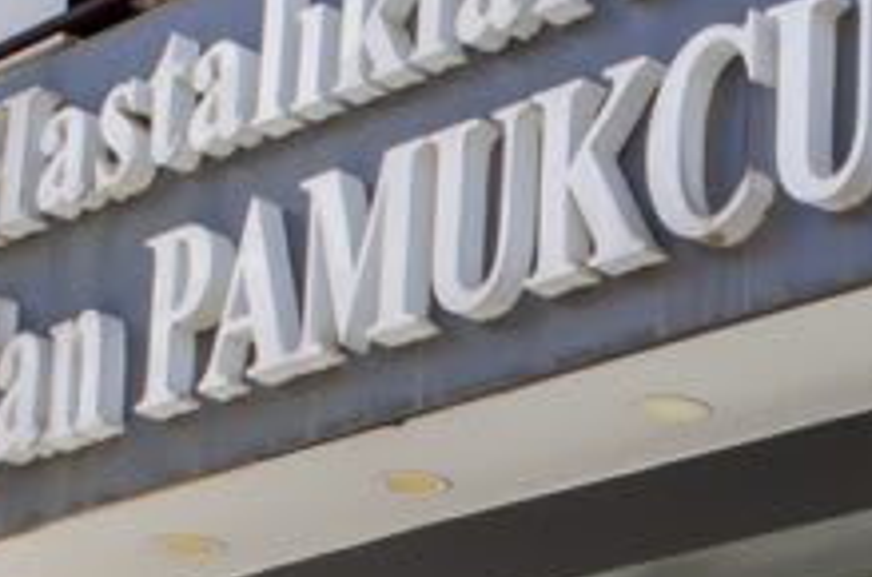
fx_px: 3045
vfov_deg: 10.4
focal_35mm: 126
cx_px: 1027
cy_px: 895
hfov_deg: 15.7
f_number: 8
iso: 200
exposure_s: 1/200
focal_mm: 18
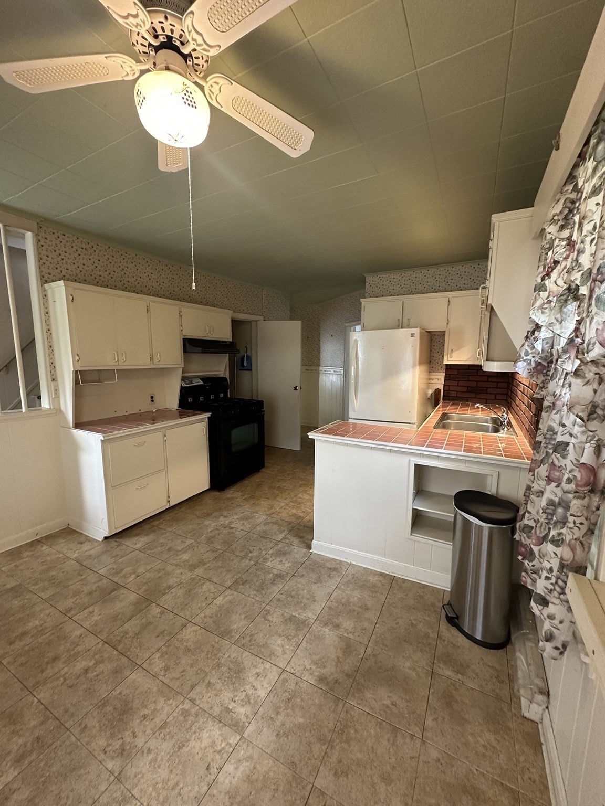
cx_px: 302
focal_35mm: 14
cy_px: 403
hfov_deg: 85.7
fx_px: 326
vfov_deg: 102.1
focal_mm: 2.22
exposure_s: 1/60
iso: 400
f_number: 2.2
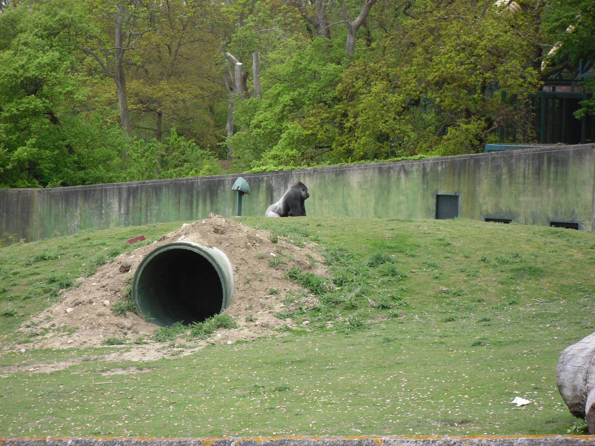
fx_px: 1805
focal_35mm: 105
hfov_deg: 18.7
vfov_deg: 14.1
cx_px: 298
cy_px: 223
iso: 100
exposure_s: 1/90
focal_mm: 18.9
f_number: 5.6
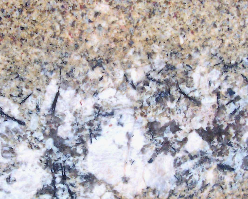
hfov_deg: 27.0
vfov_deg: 21.9
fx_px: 514
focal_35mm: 70
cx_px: 95
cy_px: 108
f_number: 2.8
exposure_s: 1/20
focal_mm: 5.6
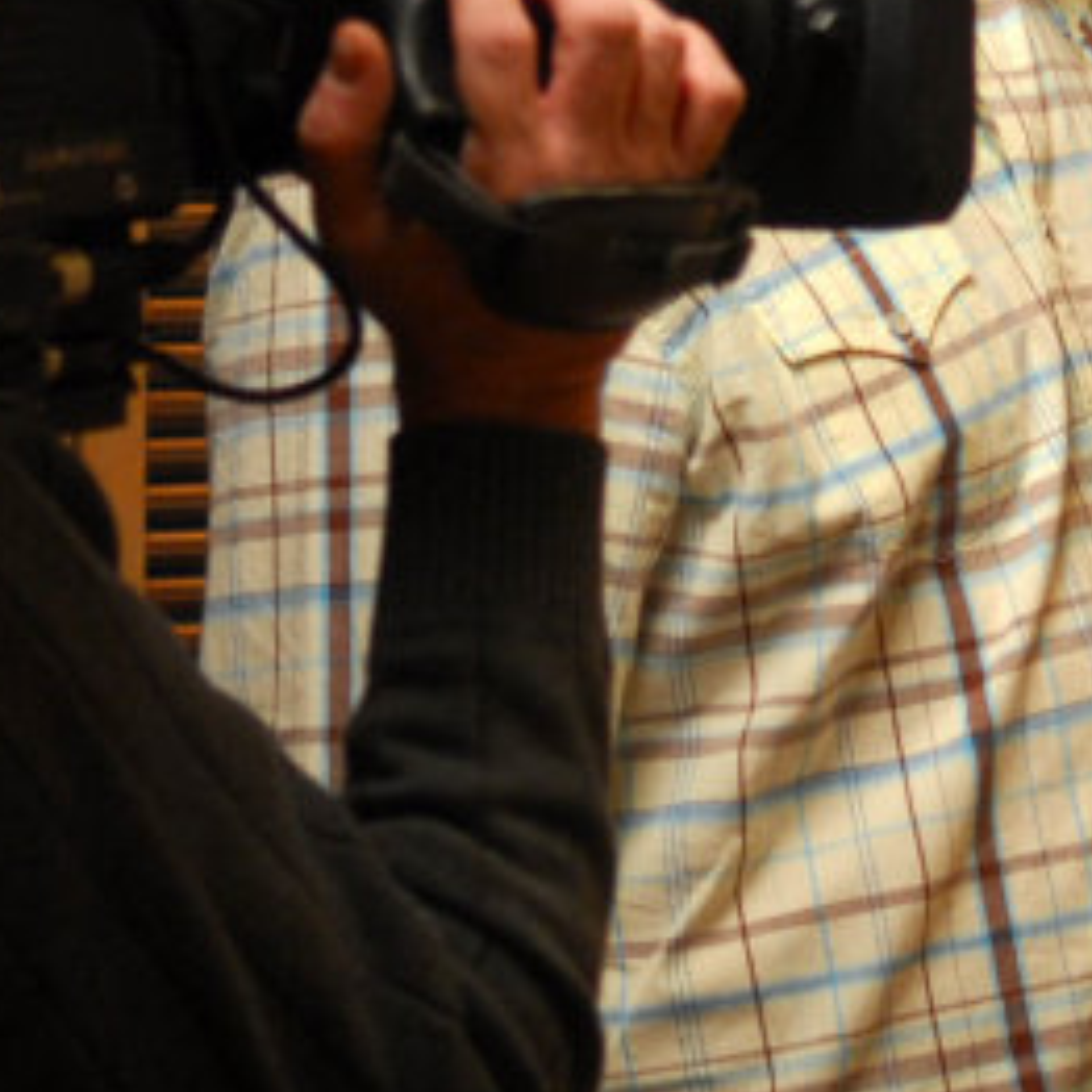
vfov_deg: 9.1
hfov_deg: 9.0
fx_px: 6891
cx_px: 1171
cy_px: 423
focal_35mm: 193
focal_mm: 31
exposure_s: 1/40
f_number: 3.2
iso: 250
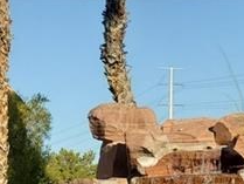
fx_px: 1404
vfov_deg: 7.2
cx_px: -5
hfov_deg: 9.9
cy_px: 348
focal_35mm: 199
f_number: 2.4
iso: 50
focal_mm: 6
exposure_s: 1/831
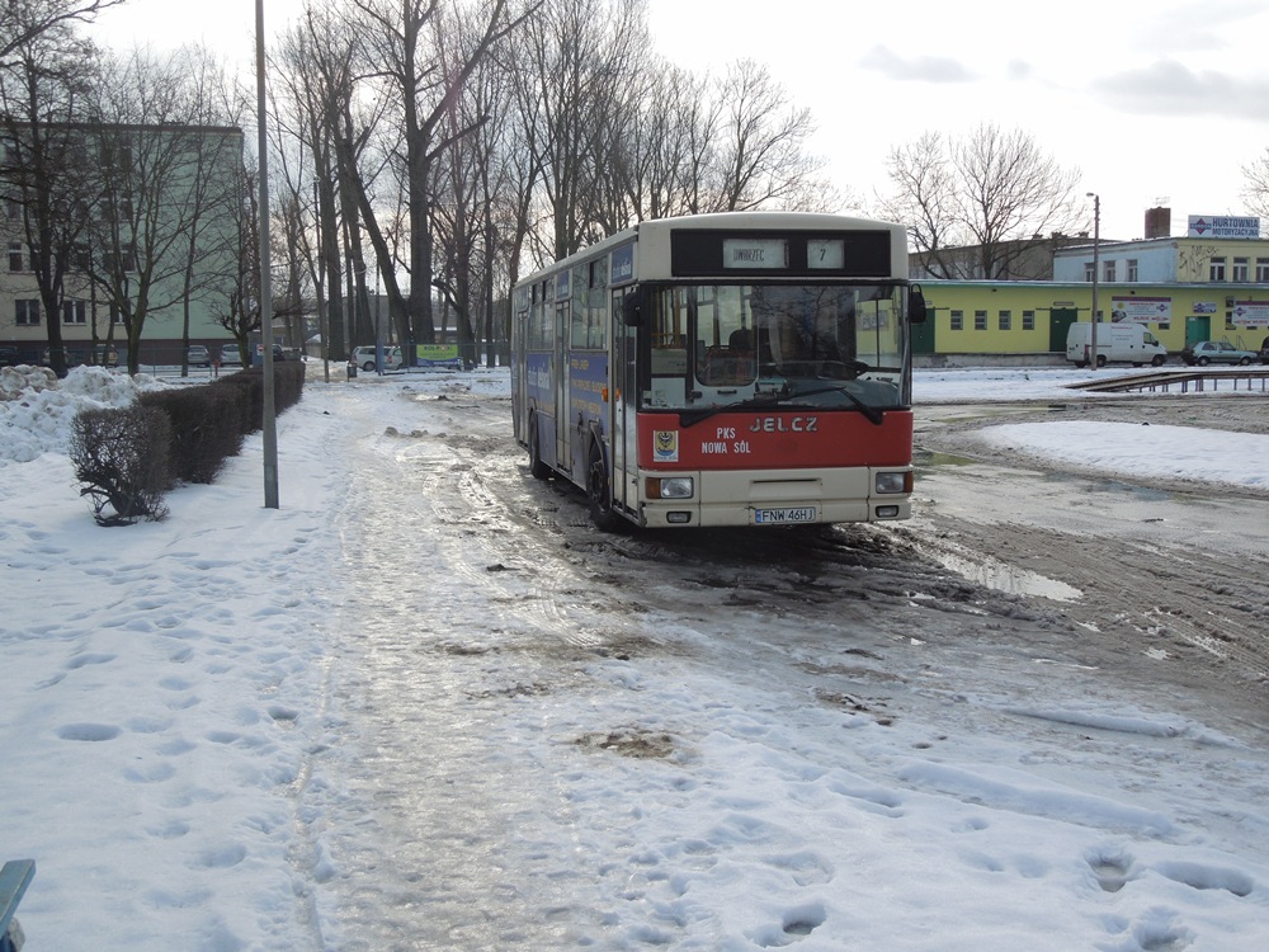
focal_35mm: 39
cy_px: 476
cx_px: 634
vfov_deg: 36.8
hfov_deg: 47.9
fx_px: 1430
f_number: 3.8
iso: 100
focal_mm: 7
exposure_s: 1/640
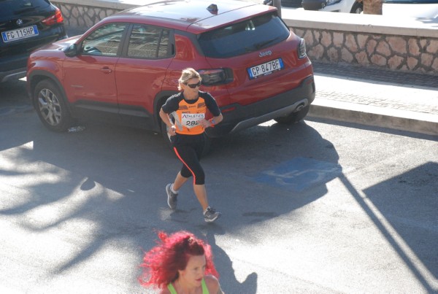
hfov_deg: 18.1
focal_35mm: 112
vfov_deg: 12.2
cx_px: 219
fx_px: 1372
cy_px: 147
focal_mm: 75
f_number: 5.6
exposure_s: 1/1250
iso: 1000
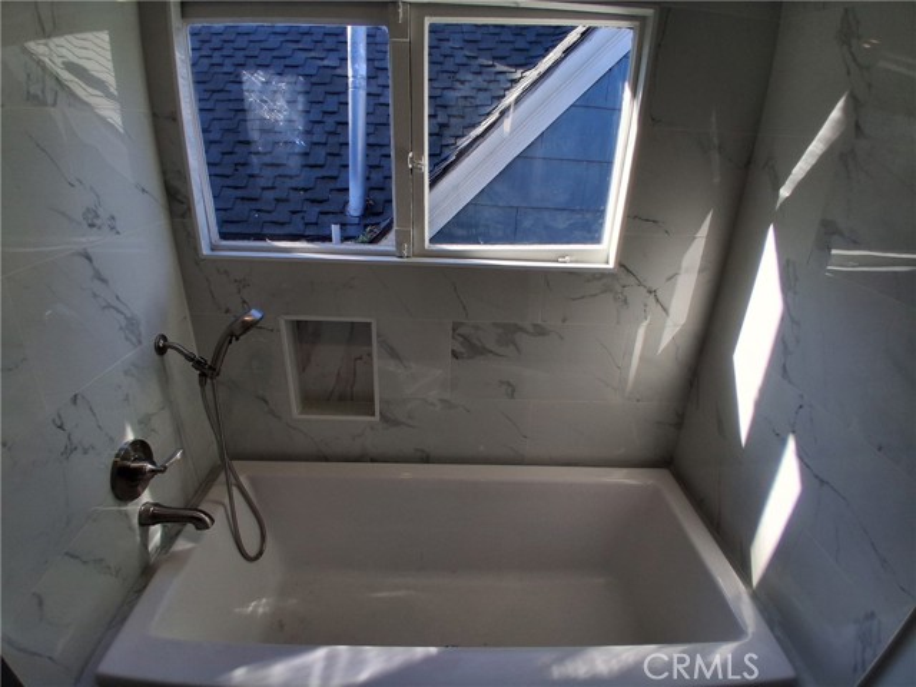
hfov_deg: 91.0
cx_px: 458
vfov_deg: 74.7
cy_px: 344
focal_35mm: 17
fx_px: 450
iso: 50
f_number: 2.2
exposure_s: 1/364
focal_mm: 1.4
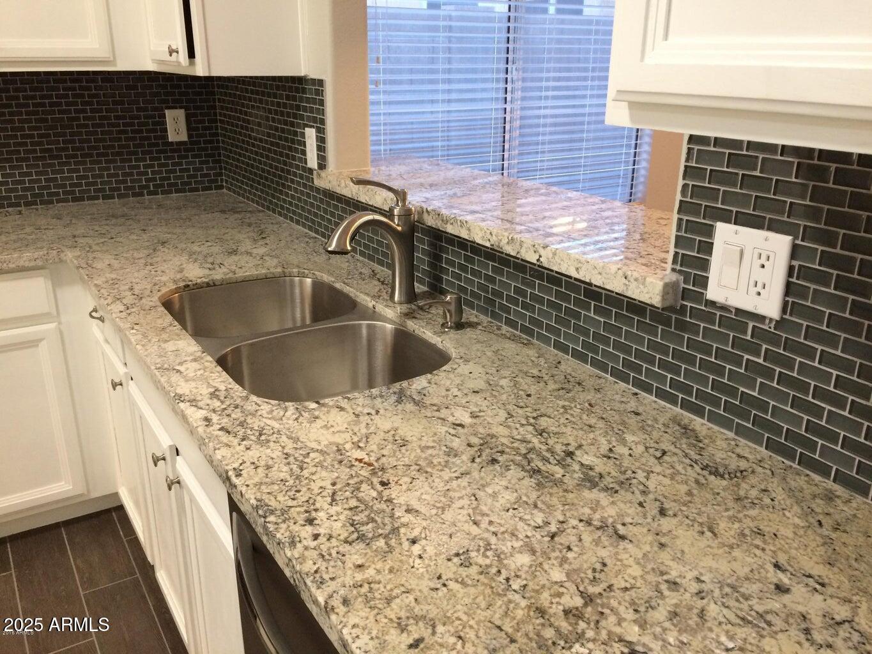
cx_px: 436
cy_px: 327
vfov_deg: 48.2
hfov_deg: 61.7
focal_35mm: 29
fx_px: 731
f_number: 2.2
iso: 160
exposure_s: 1/30
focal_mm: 4.15
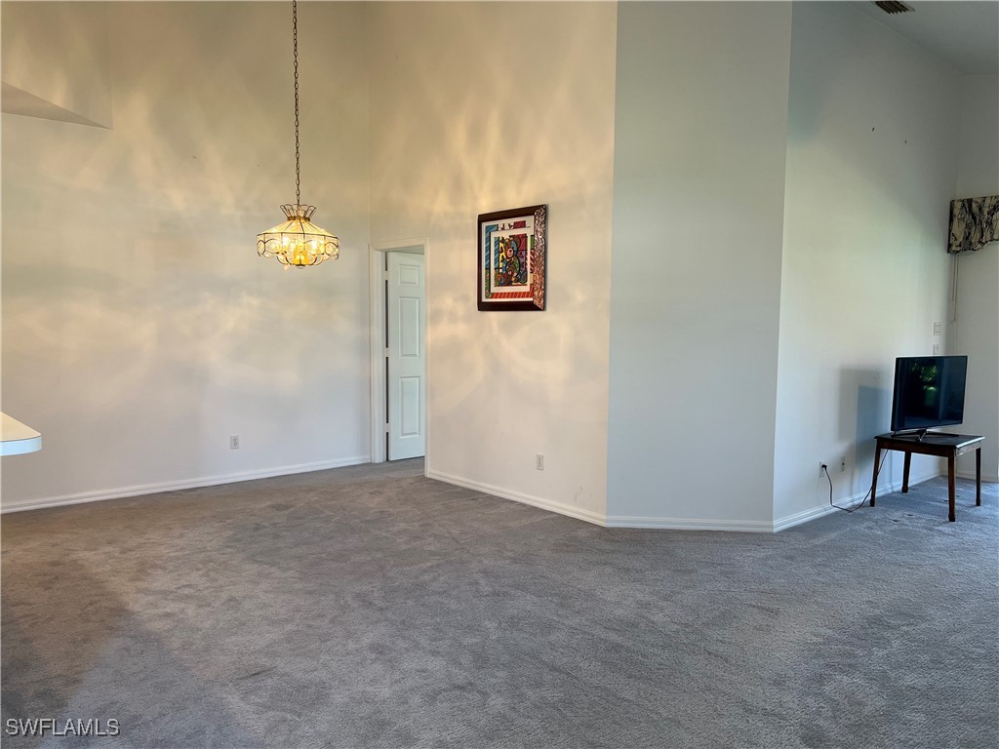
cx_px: 500
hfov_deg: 67.3
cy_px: 374
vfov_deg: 53.1
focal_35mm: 26
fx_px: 750
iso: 80
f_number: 1.5
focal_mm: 5.7
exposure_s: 1/60
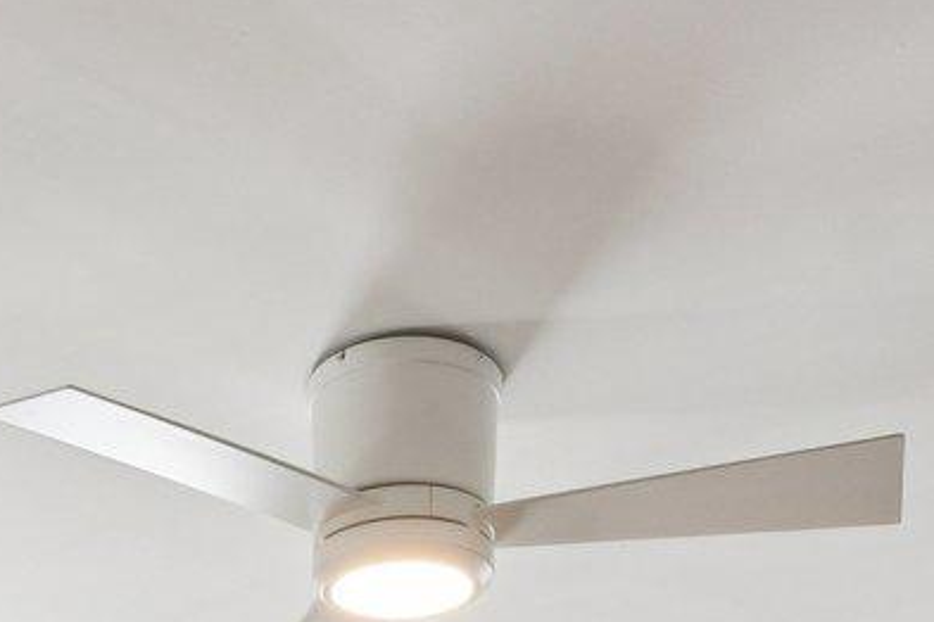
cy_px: 1416
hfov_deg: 27.0
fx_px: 1894
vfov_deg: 14.0
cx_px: 154
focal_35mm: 73
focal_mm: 14
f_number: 8
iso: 200
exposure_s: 1/10
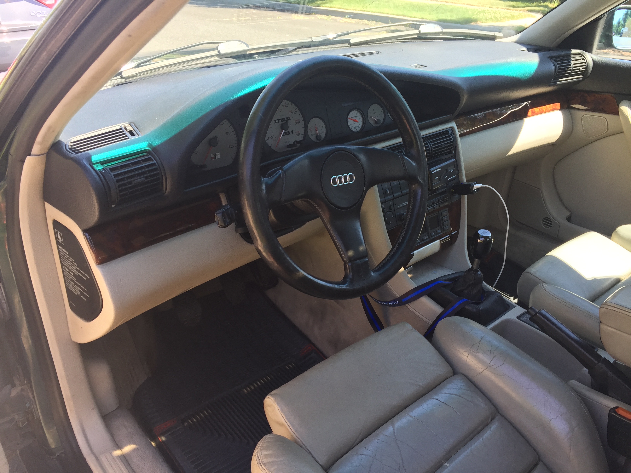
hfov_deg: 61.7
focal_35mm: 29
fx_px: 529
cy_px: 236
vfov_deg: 48.2
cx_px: 316
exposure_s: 1/120
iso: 40
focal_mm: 4.15
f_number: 2.2
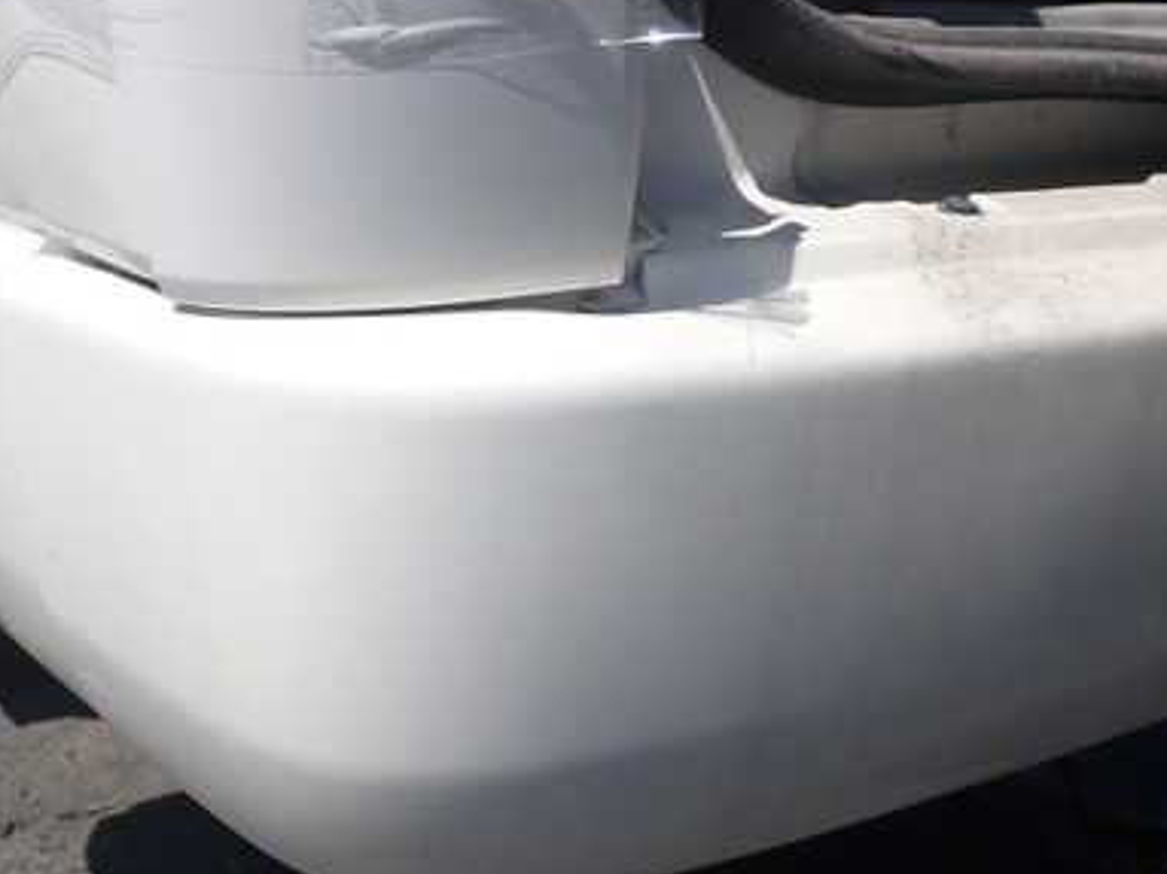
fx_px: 1584
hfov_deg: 40.4
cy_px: 545
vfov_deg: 30.7
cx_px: 588
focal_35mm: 47
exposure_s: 1/200
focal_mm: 5.4
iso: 100
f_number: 9
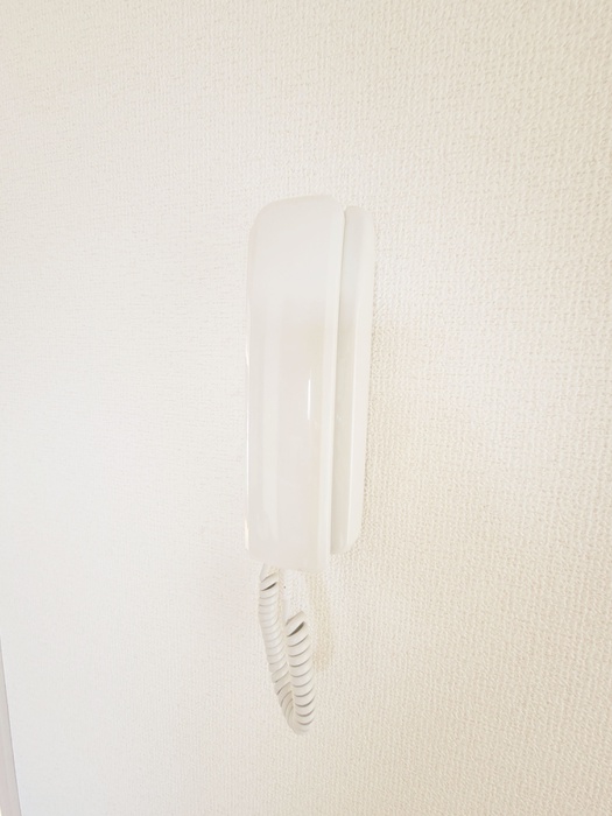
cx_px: 306
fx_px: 306
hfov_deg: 89.9
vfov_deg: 106.2
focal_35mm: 13
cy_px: 408
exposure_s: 1/50
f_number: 2.2
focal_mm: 2.2
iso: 100
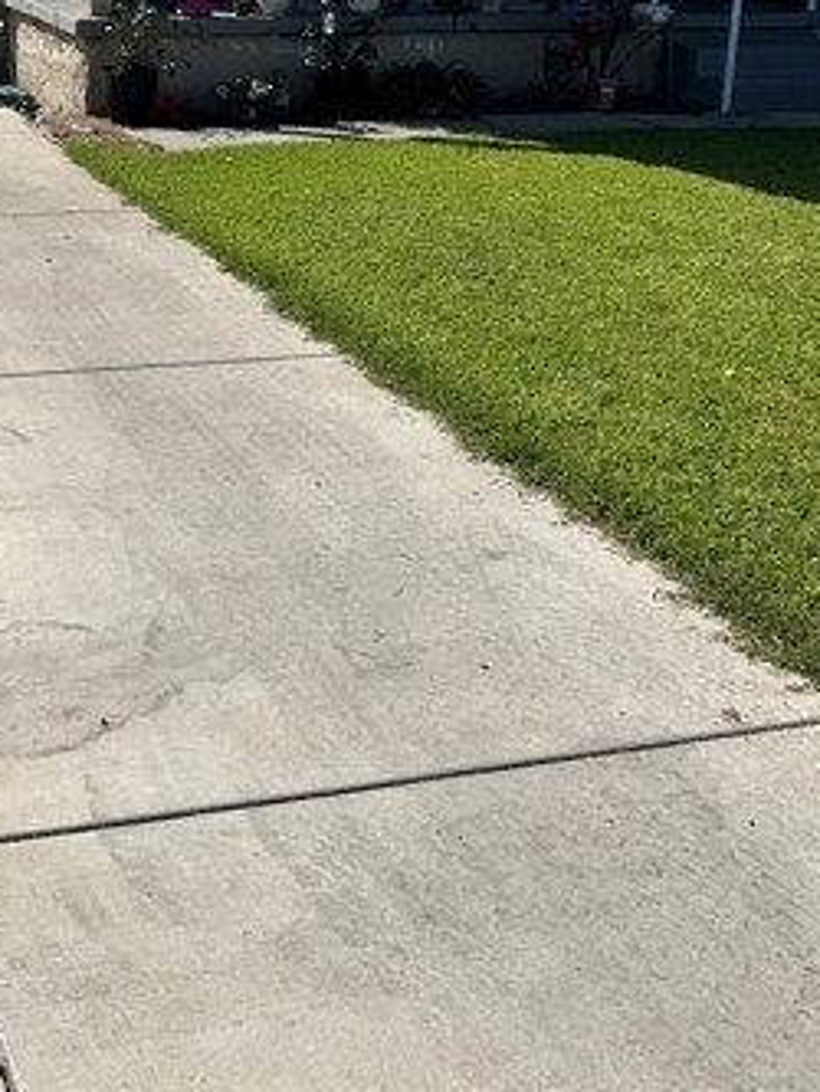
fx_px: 1578
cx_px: 56
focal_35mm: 50
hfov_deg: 27.9
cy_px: 72
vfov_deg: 35.5
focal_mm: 5.7
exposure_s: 1/6211
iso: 50
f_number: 1.5
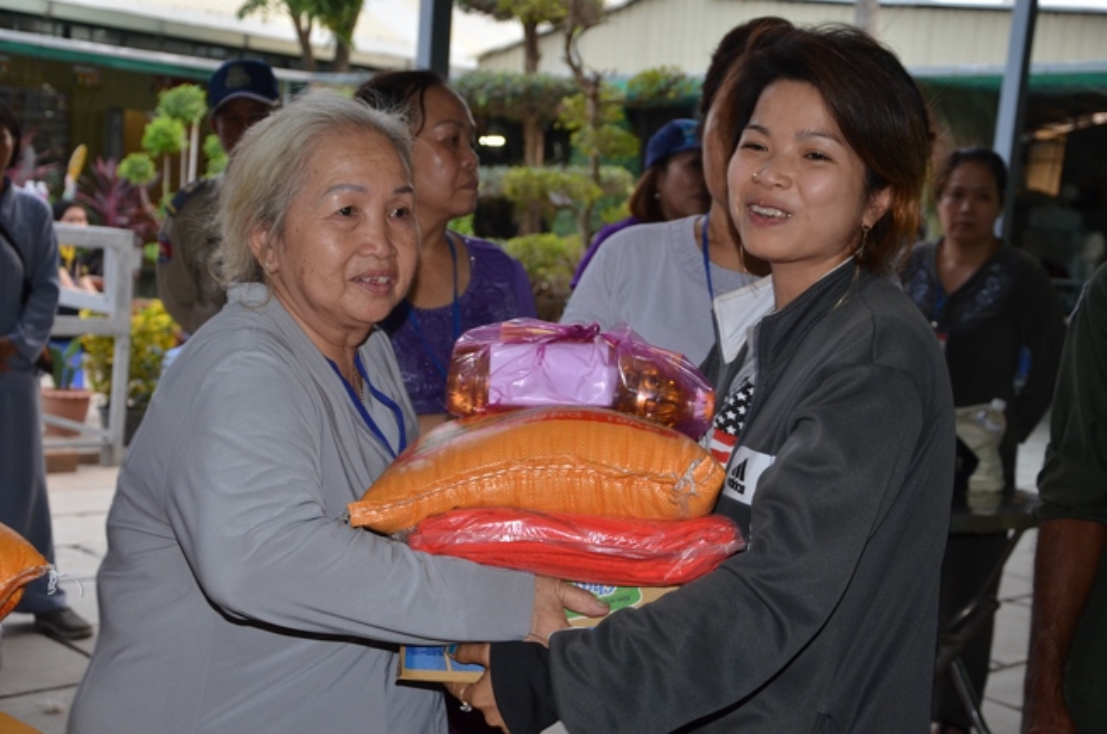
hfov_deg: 37.9
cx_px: 554
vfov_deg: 25.7
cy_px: 367
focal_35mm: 52
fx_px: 1612
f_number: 4.5
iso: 640
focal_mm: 35
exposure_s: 1/60
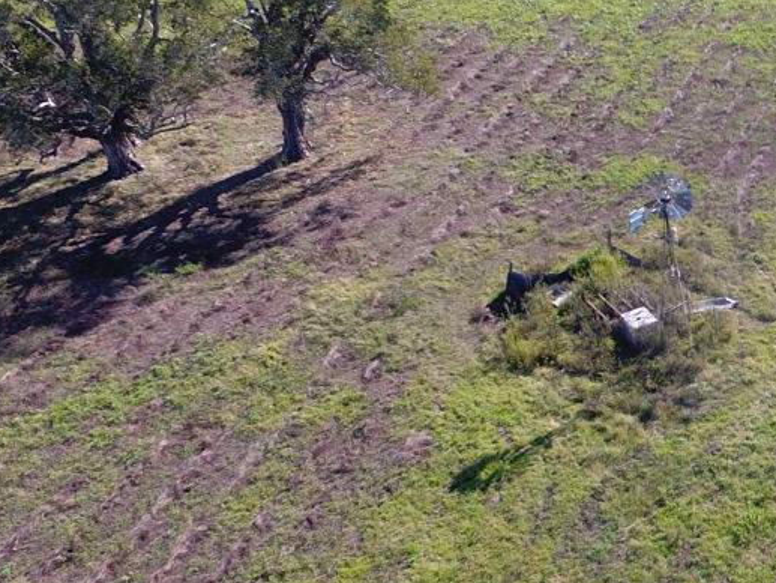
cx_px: 952
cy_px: 313
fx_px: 1301
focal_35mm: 58
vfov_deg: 25.2
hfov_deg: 28.5
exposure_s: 1/343
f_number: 2.8
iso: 100
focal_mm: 3.61
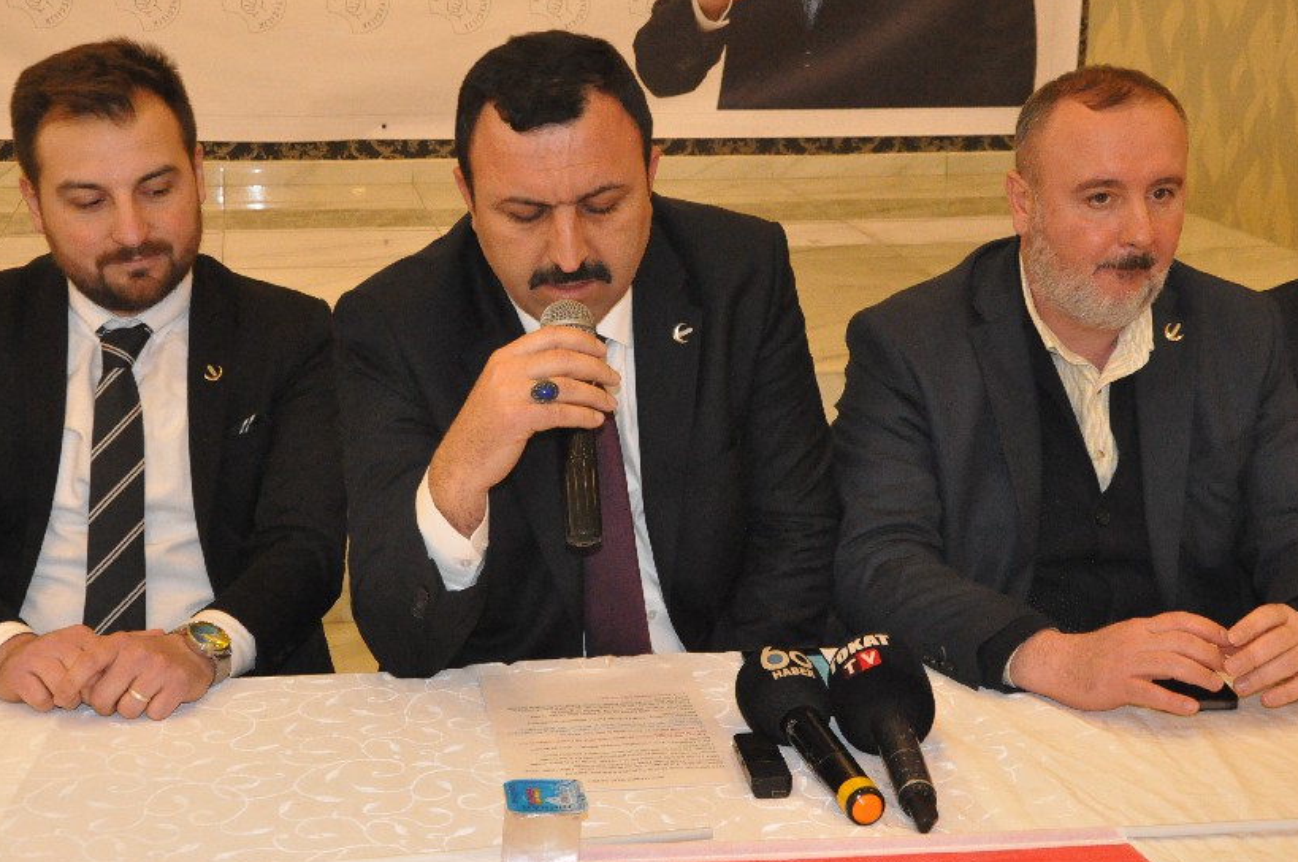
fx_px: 2363
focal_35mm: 66
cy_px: 382
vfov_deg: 20.7
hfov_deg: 30.7
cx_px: 602
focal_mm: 35
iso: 3200
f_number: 5.6
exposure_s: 1/100
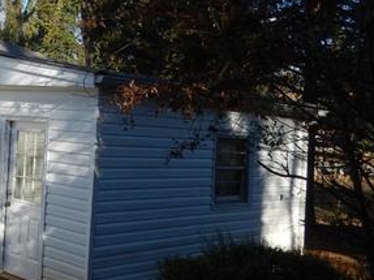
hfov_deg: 32.4
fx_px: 594
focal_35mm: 55
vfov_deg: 26.4
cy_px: 94
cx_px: 6
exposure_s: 1/800
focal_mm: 4.5
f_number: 3.4
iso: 125
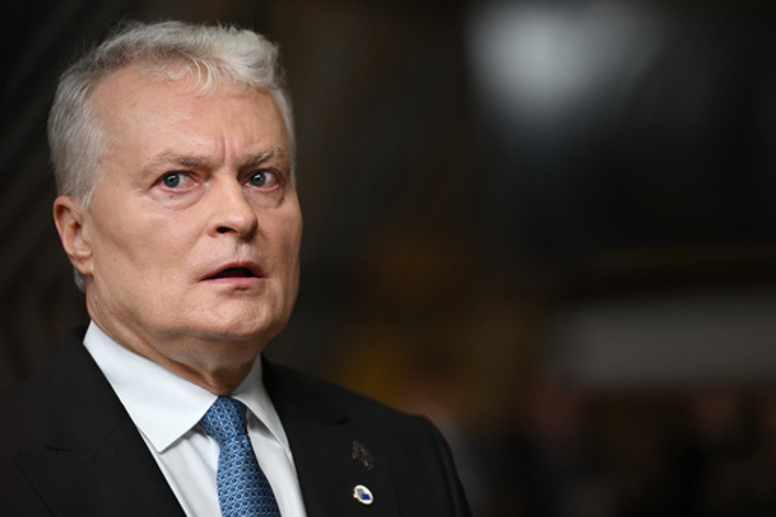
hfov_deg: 10.6
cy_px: 258
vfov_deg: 7.0
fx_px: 4202
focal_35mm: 195
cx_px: 388
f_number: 2.8
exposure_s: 1/400
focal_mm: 195
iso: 1400
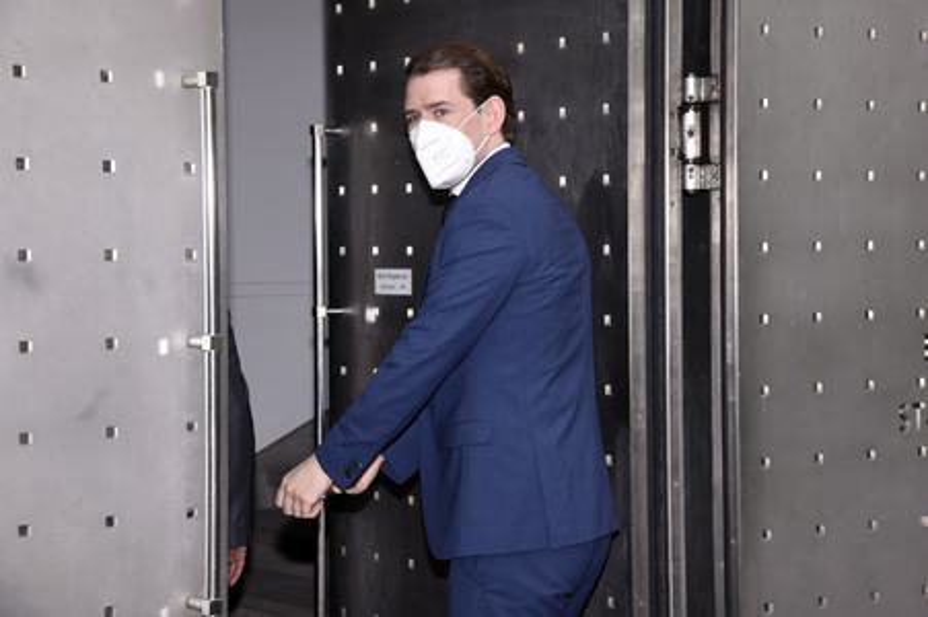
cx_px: 464
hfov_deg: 23.9
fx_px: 2189
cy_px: 308
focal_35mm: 85
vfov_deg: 16.0
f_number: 10
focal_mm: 85
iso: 320
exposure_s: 1/160
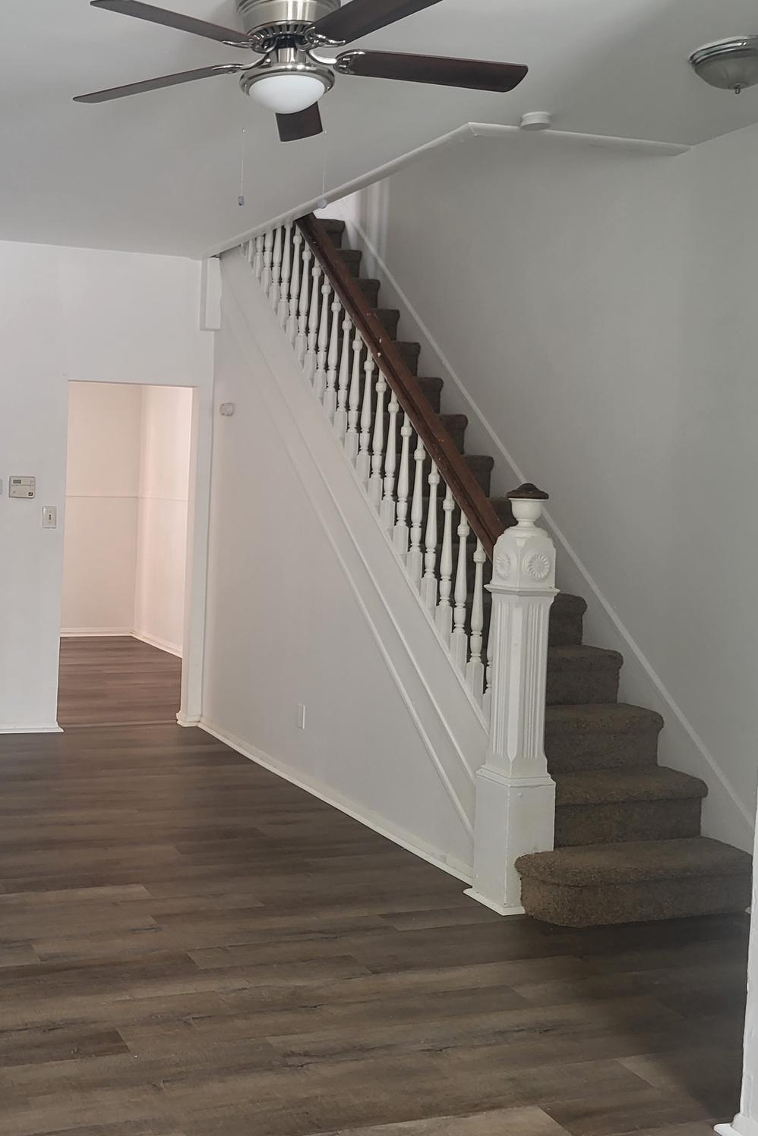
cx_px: 103
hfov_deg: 34.3
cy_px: 559
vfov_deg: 51.9
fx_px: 1168
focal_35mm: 37
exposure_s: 1/40
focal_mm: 5.4
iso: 200
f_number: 1.8
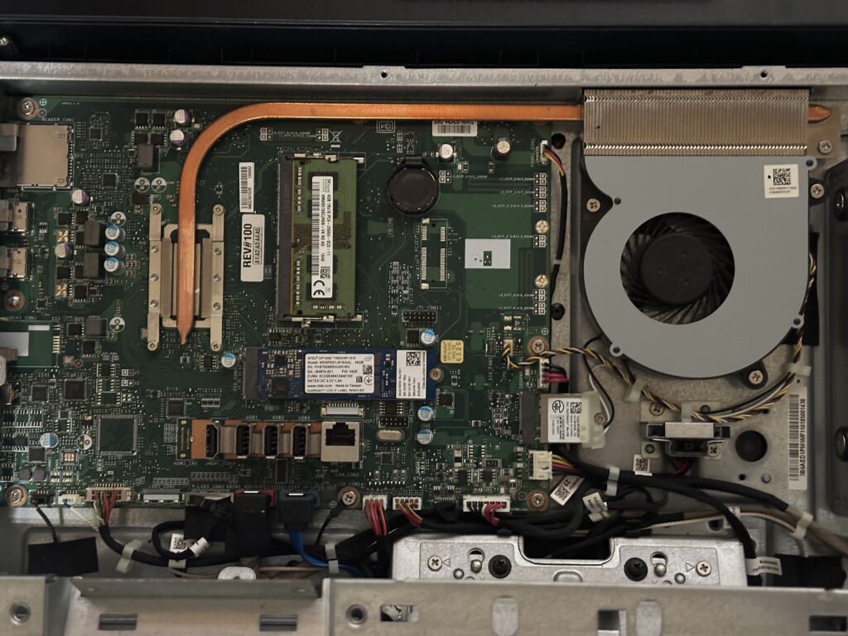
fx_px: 1176
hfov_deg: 39.7
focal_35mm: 48
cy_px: 318
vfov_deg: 30.3
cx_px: 424
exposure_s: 1/20
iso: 800
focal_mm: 6.86
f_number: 1.78
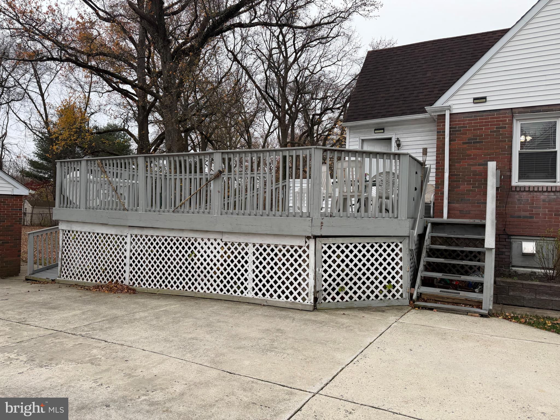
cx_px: 280
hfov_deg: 71.6
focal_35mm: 24
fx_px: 388
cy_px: 210
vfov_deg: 56.8
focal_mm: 6.76
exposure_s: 1/186
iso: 64
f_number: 1.78
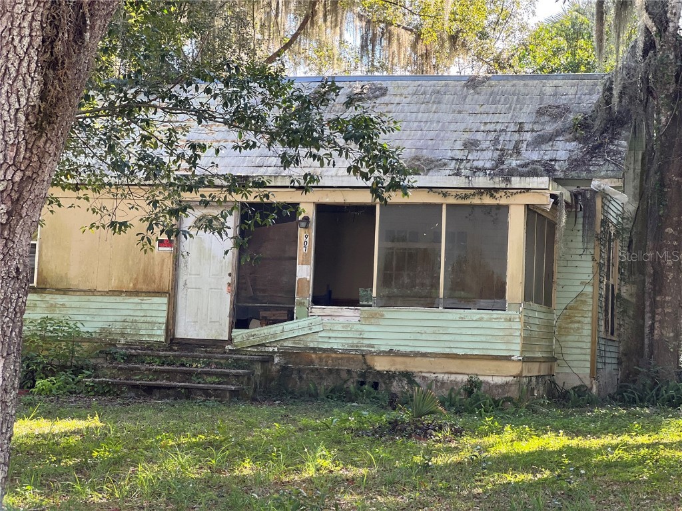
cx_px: 341
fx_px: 1517
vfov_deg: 19.1
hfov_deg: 25.3
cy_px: 256
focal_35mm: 77
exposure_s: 1/121
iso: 64
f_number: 2.8
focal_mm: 9
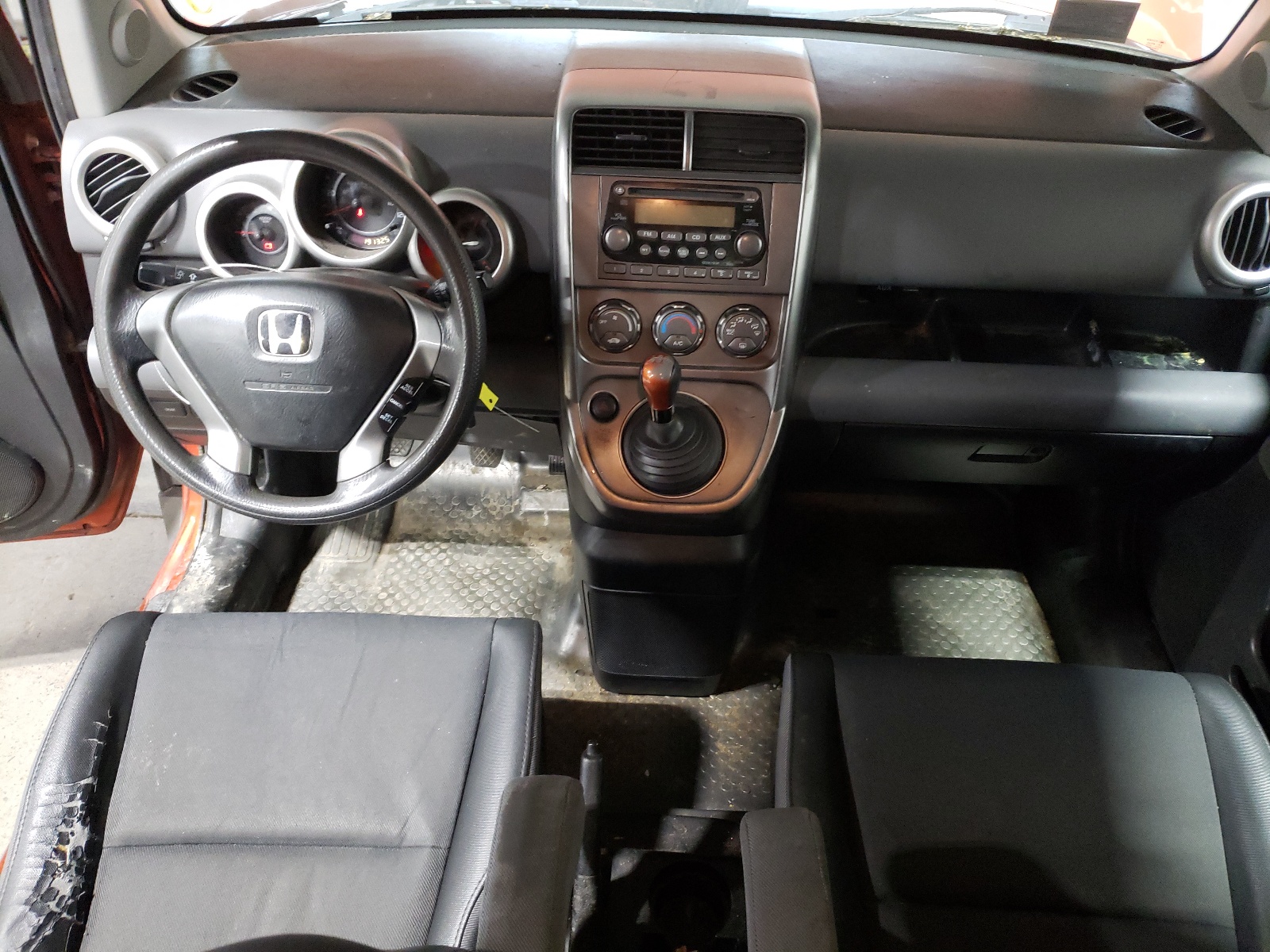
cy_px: 476
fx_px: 954
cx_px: 635
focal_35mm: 26
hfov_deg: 67.3
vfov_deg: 53.1
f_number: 1.5
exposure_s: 1/24
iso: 389
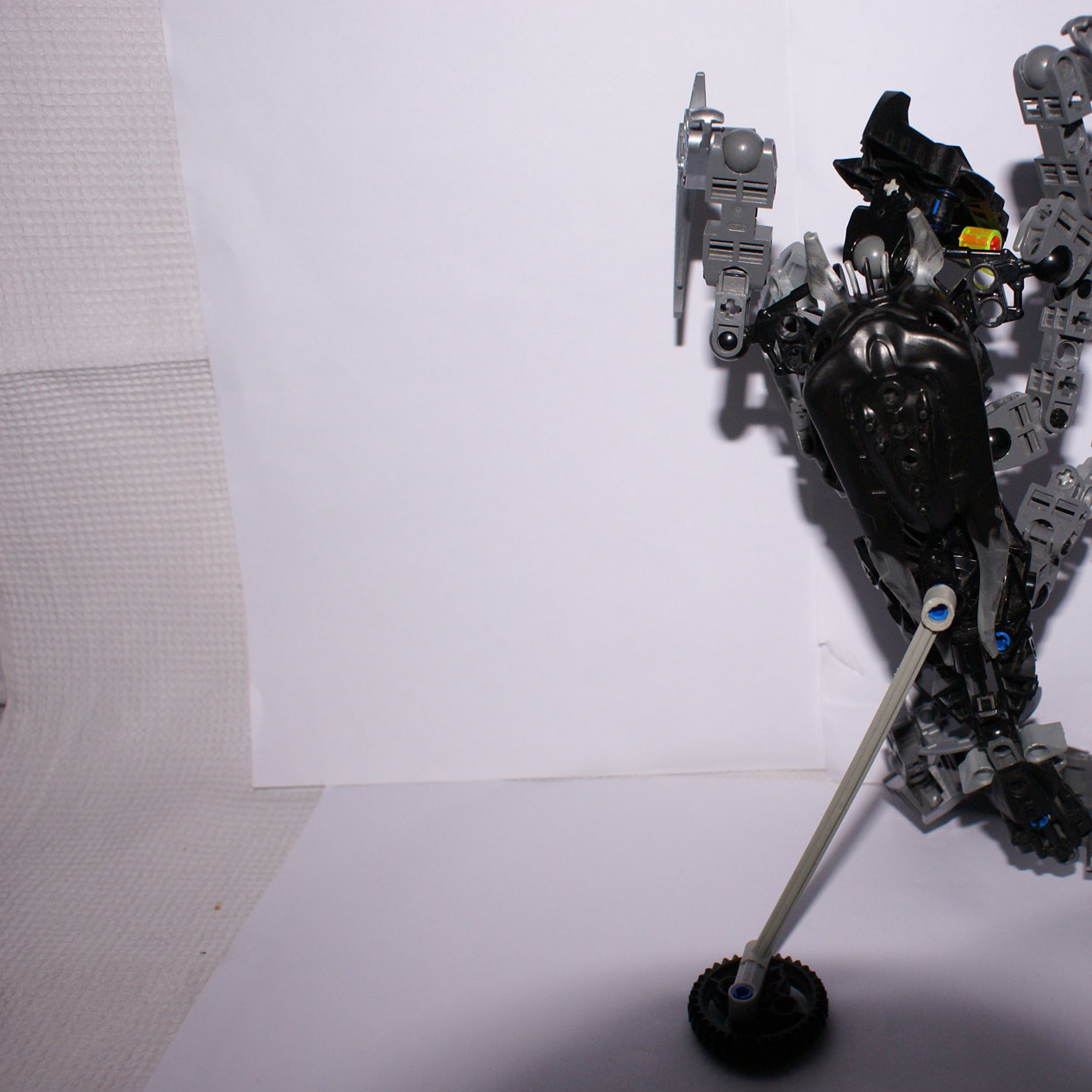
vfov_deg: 42.8
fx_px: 1392
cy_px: 542
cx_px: 823
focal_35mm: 39
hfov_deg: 41.5
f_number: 5.6
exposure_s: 1/60
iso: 400
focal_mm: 20
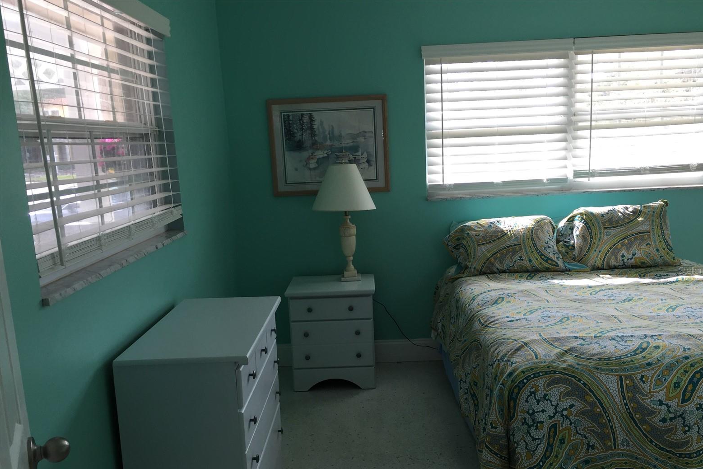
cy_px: 270
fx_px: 605
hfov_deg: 60.3
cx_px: 360
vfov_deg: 42.2
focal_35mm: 31
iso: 40
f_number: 2.2
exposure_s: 1/120
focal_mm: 4.15
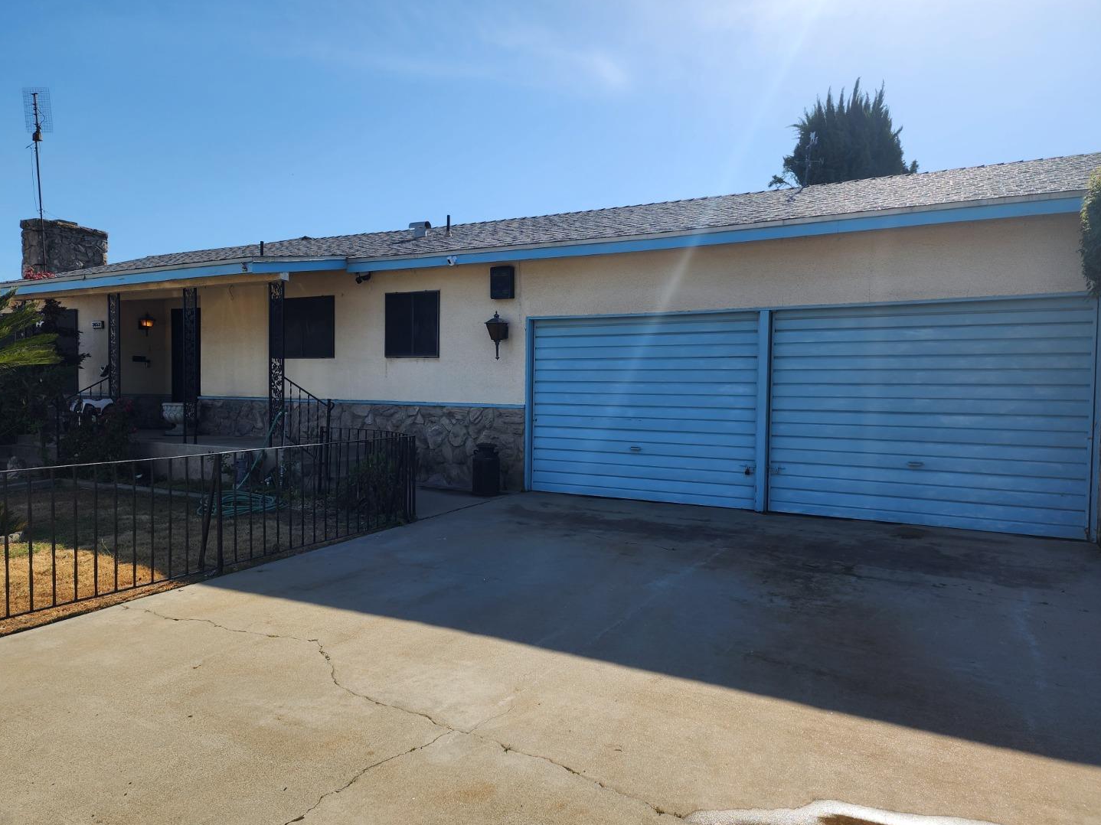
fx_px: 763
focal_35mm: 24
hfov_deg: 71.6
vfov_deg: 56.8
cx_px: 531
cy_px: 426
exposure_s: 1/1053
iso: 12
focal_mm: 6.4
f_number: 1.8
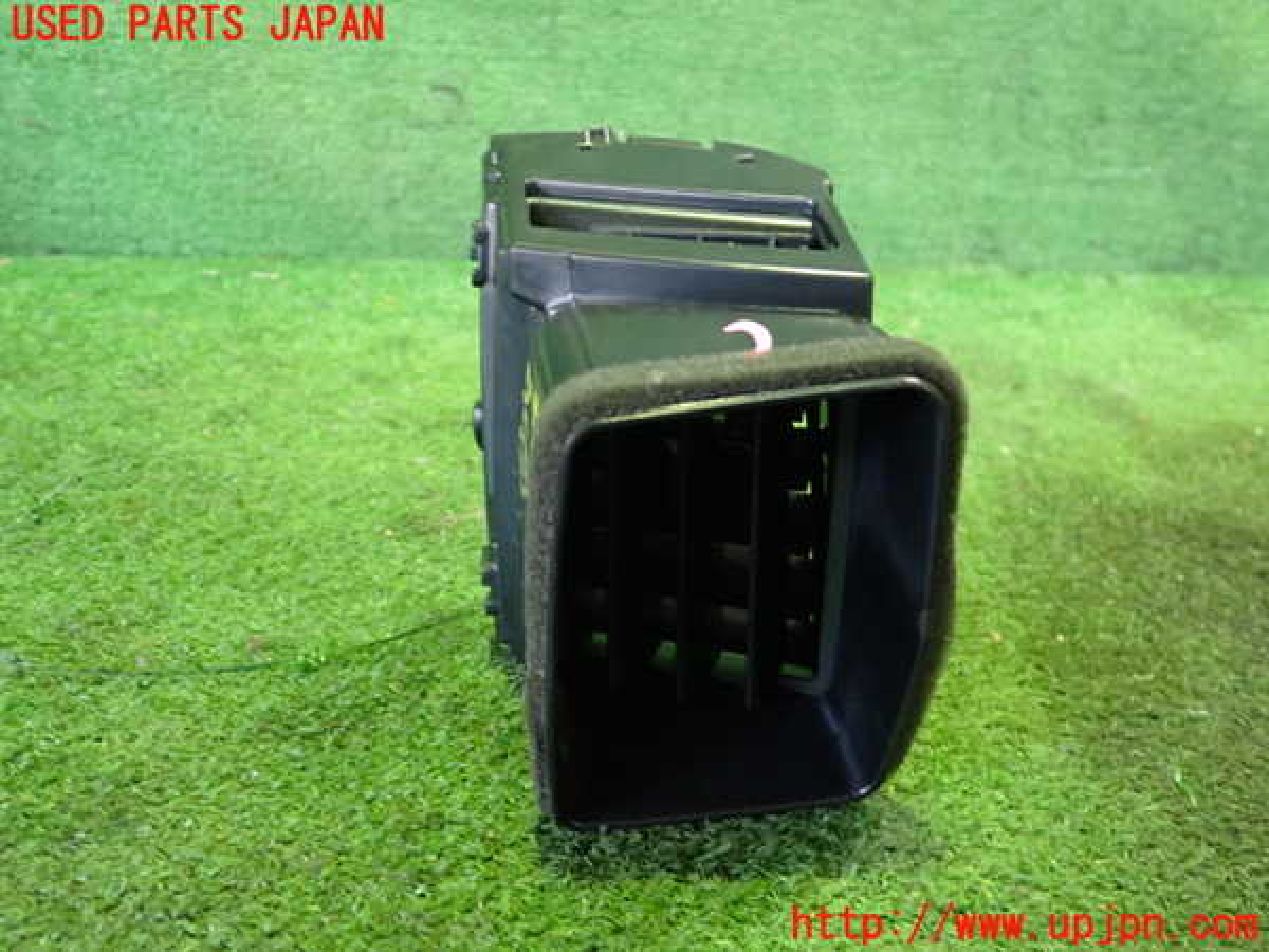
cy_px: 476
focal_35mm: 30
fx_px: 1100
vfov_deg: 46.8
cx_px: 634
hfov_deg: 60.0
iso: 800
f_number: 2.3
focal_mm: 5.4
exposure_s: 1/25
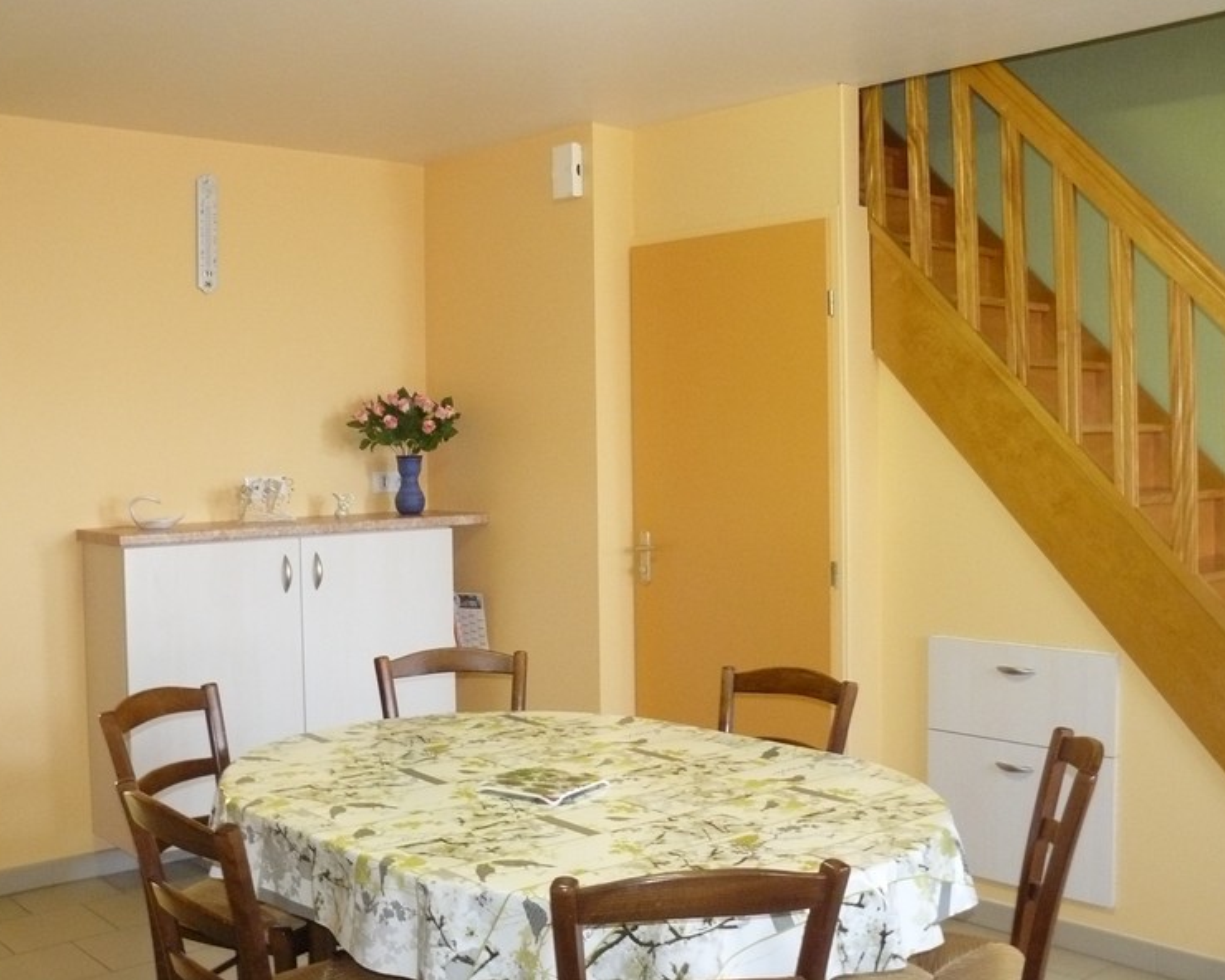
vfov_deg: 39.2
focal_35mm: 38
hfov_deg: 47.9
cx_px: 611
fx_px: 1378
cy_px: 485
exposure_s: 1/30
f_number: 2.8
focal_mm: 6
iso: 400
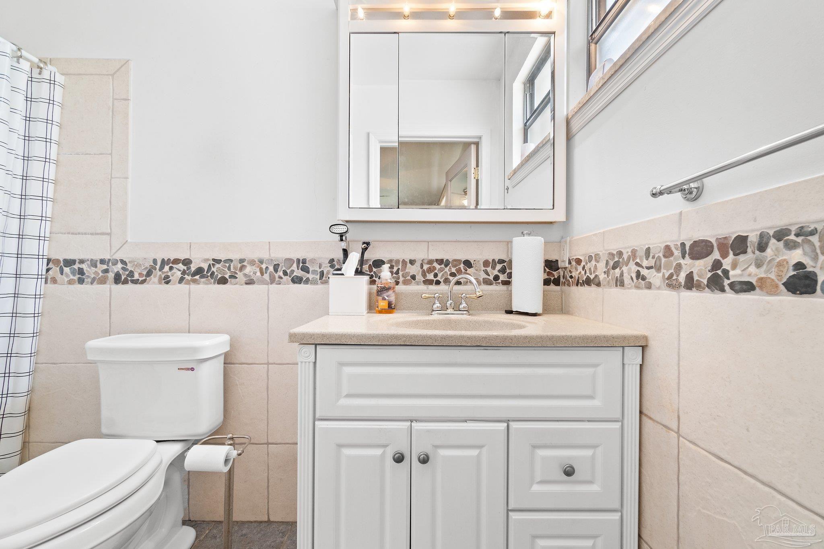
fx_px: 343
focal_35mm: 15
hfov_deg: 100.4
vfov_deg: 77.3
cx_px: 412
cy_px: 274
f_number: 9.5
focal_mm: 10
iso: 500
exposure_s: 1
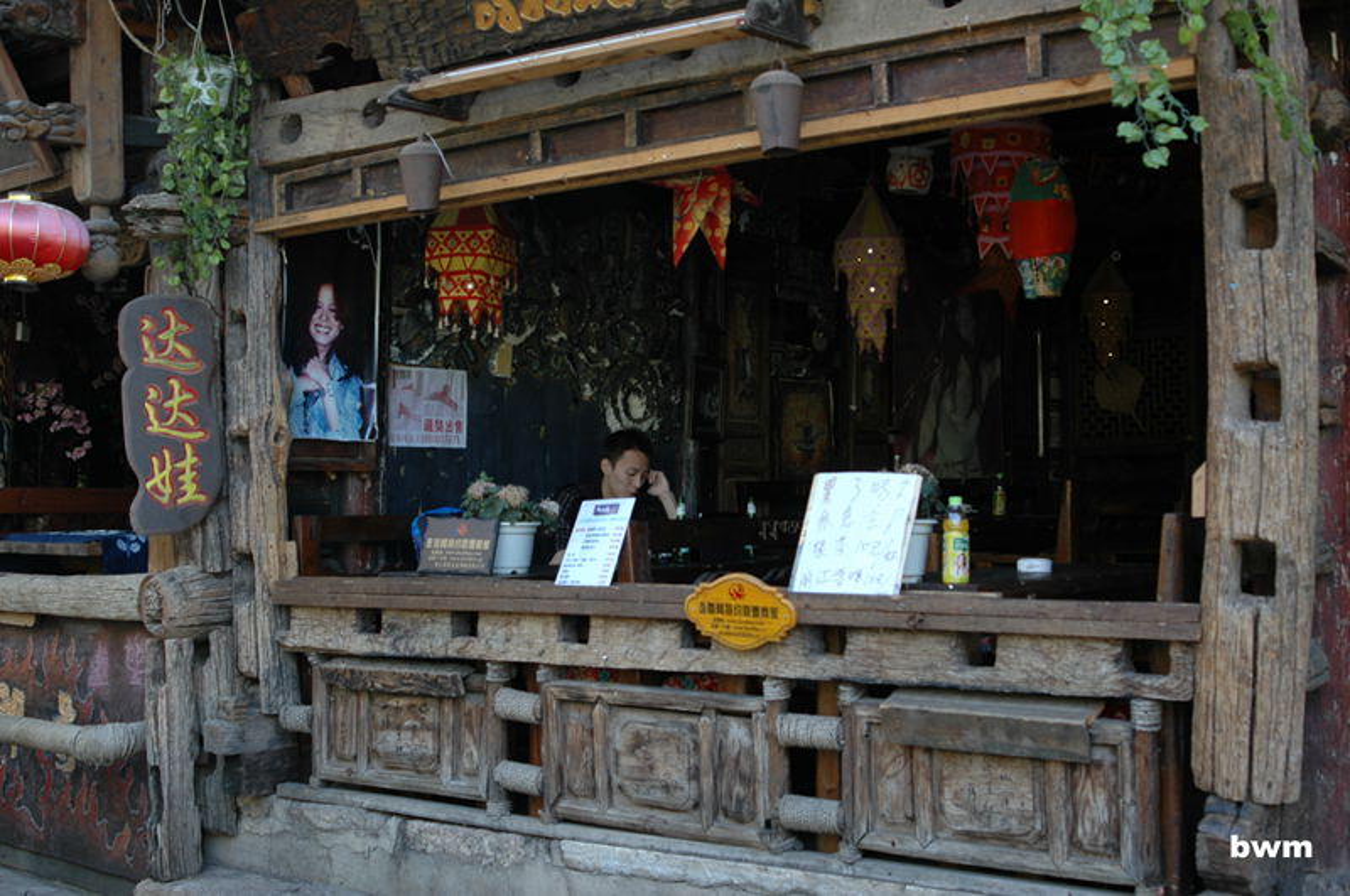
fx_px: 1573
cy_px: 448
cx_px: 675
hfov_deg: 46.5
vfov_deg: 31.8
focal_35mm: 42
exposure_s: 1/80
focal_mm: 28
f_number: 4.5
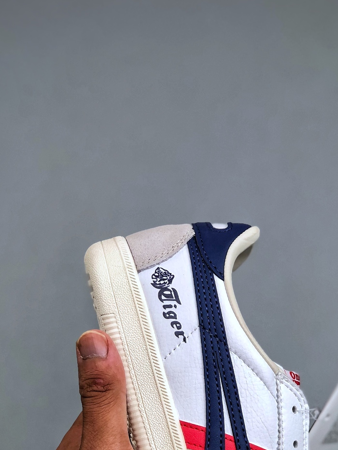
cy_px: 314
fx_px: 1145
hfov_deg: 16.8
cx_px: 191
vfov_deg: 22.1
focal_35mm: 88
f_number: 2.8
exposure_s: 1/100
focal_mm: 6.6
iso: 25
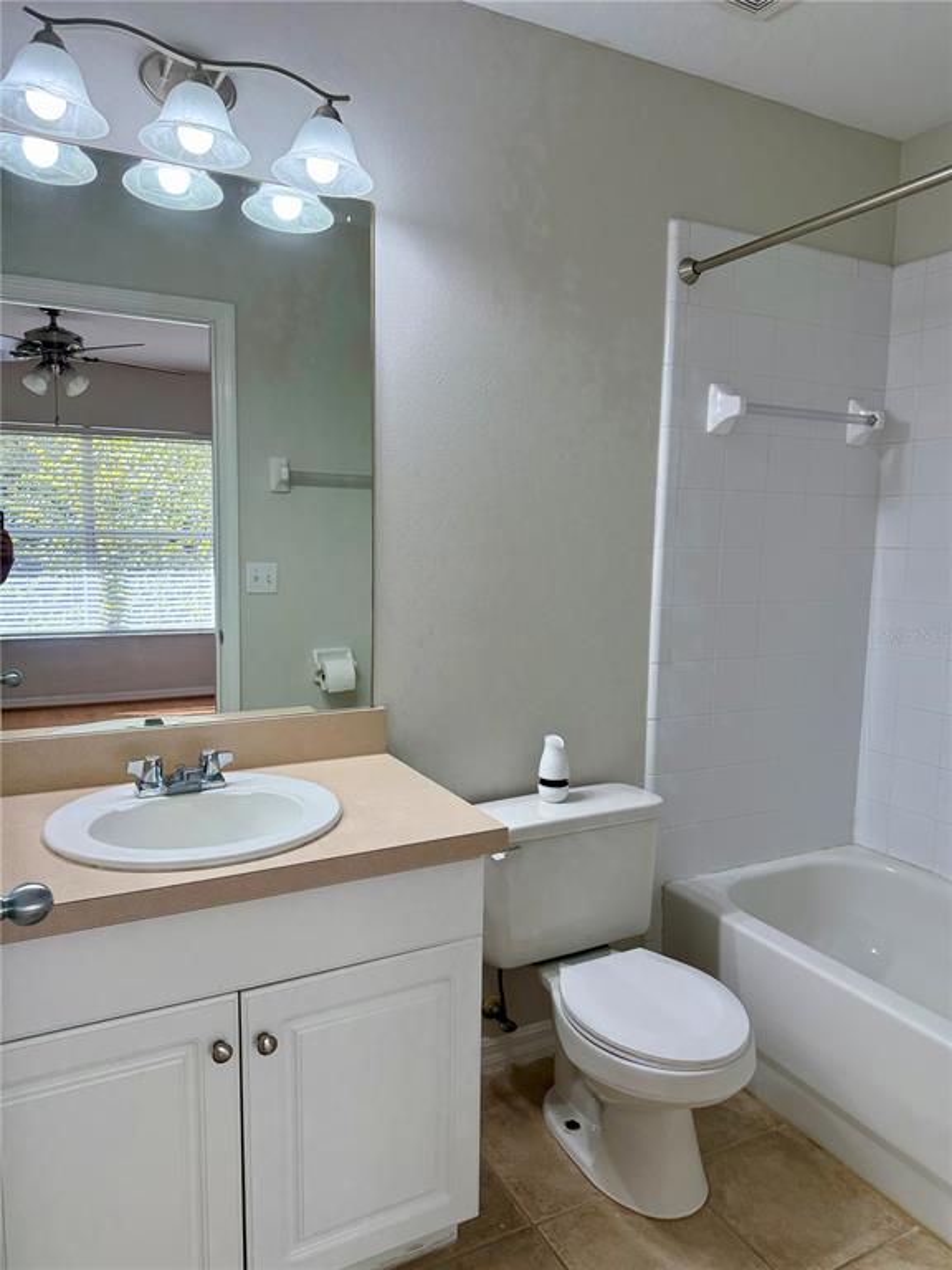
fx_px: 880
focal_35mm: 24
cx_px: 476
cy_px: 635
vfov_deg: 71.6
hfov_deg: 56.8
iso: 125
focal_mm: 6.76
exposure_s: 1/240
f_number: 1.78
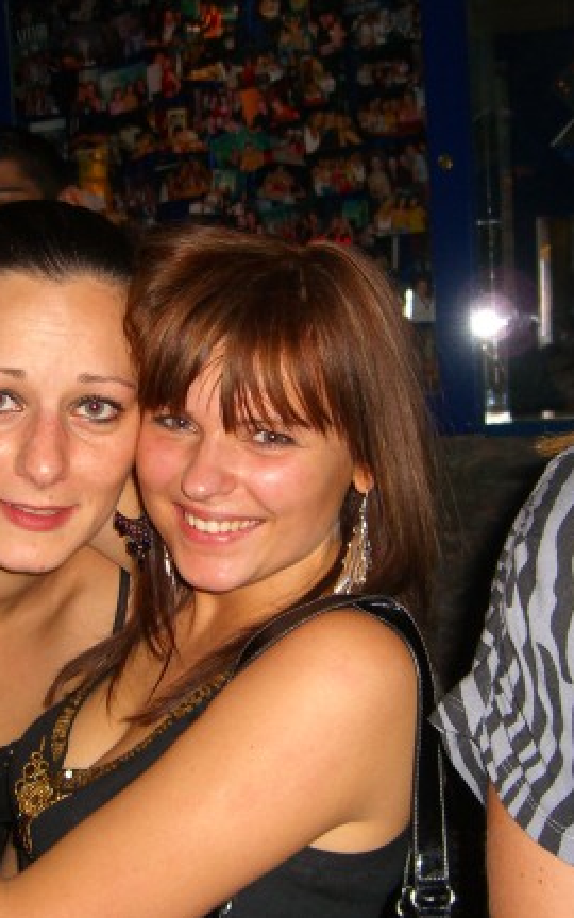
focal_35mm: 56
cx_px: 240
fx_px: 1402
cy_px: 474
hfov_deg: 23.1
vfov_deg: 36.3
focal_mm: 7.9
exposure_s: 1/60
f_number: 2.8
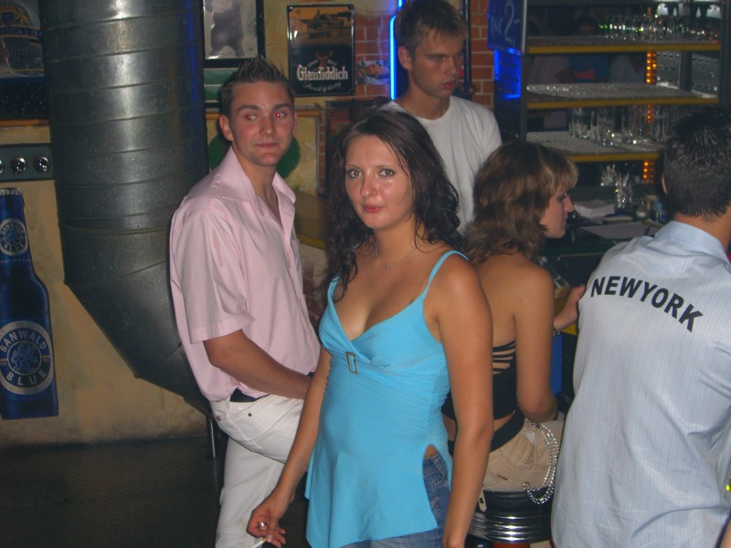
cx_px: 366
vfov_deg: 25.7
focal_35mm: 57
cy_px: 274
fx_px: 1204
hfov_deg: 33.8
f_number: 3.6
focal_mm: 11.8
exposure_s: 1/60
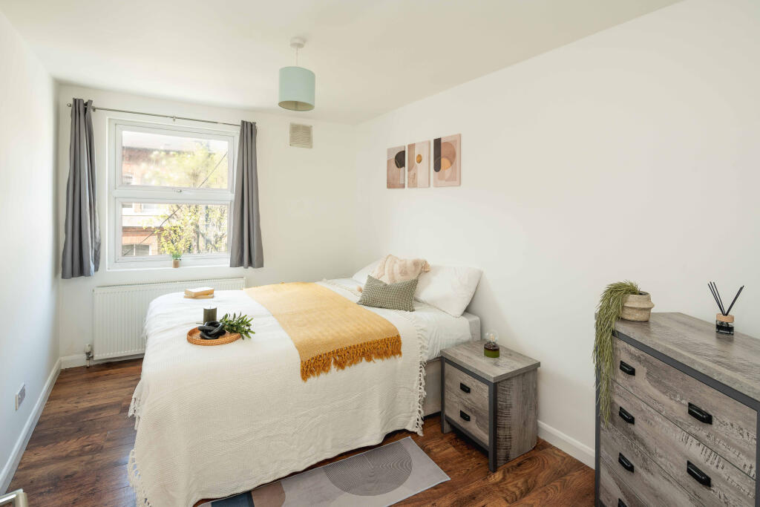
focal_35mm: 17
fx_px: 359
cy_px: 254
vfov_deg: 70.5
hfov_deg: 93.3
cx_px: 380
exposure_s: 1/15
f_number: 8
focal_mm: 17
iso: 250
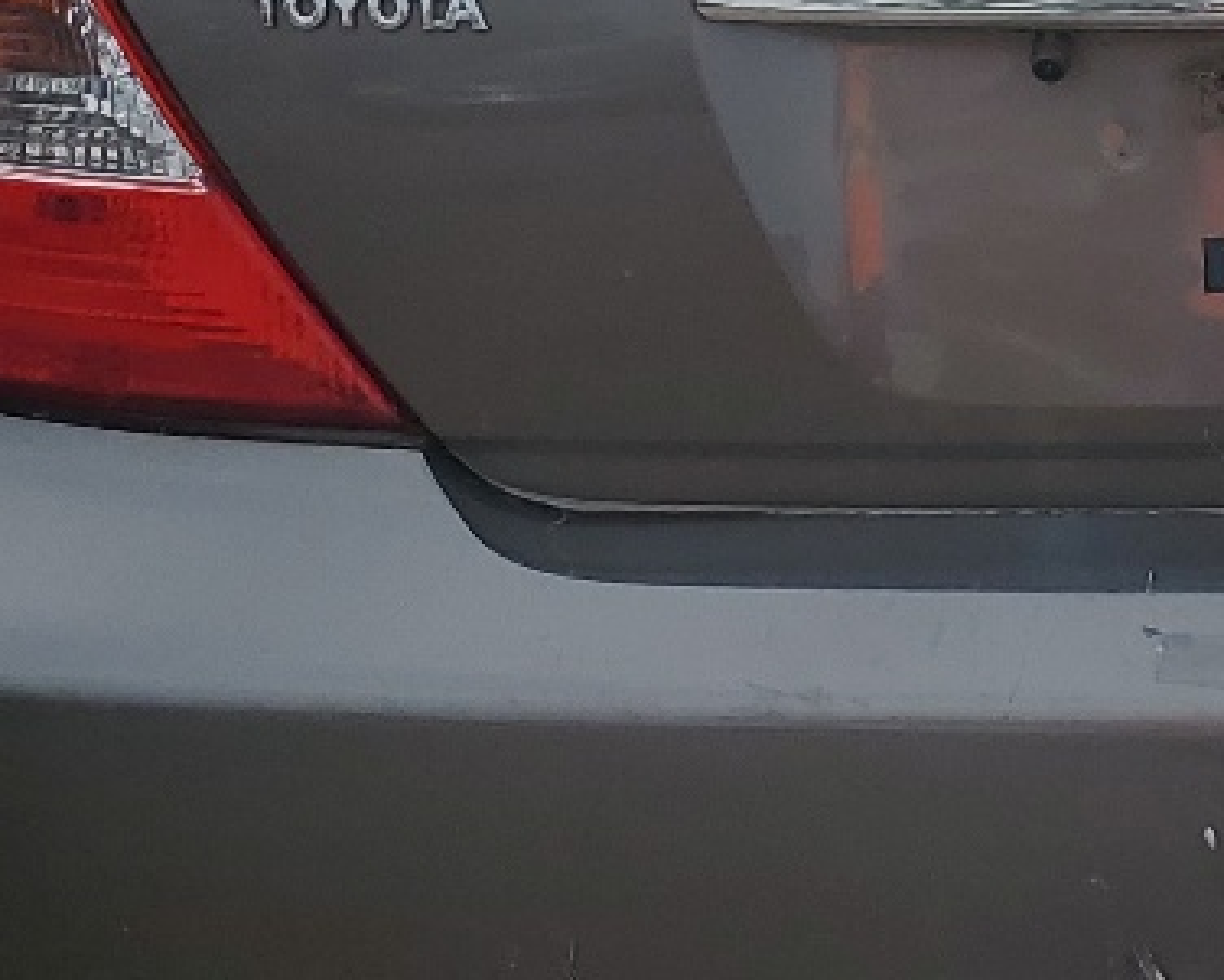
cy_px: 176
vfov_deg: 14.2
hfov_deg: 17.1
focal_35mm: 108
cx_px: 1406
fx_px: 3913
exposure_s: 1/3333
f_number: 1.5
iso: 50
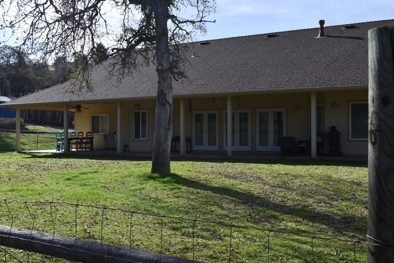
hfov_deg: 43.6
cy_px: 132
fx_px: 492
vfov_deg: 29.9
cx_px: 197
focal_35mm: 45
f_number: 8
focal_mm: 30
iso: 100
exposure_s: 1/250
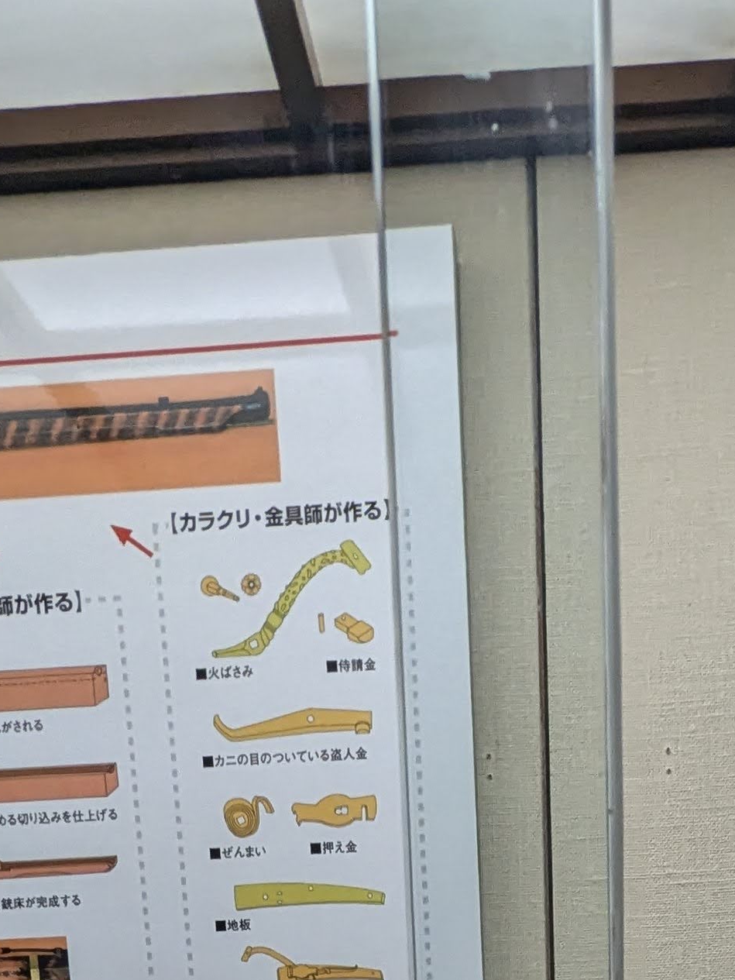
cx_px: 493
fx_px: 1444
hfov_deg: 28.4
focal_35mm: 51
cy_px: 1399
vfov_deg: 27.9
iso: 120
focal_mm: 2.35
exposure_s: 1/120
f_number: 2.2
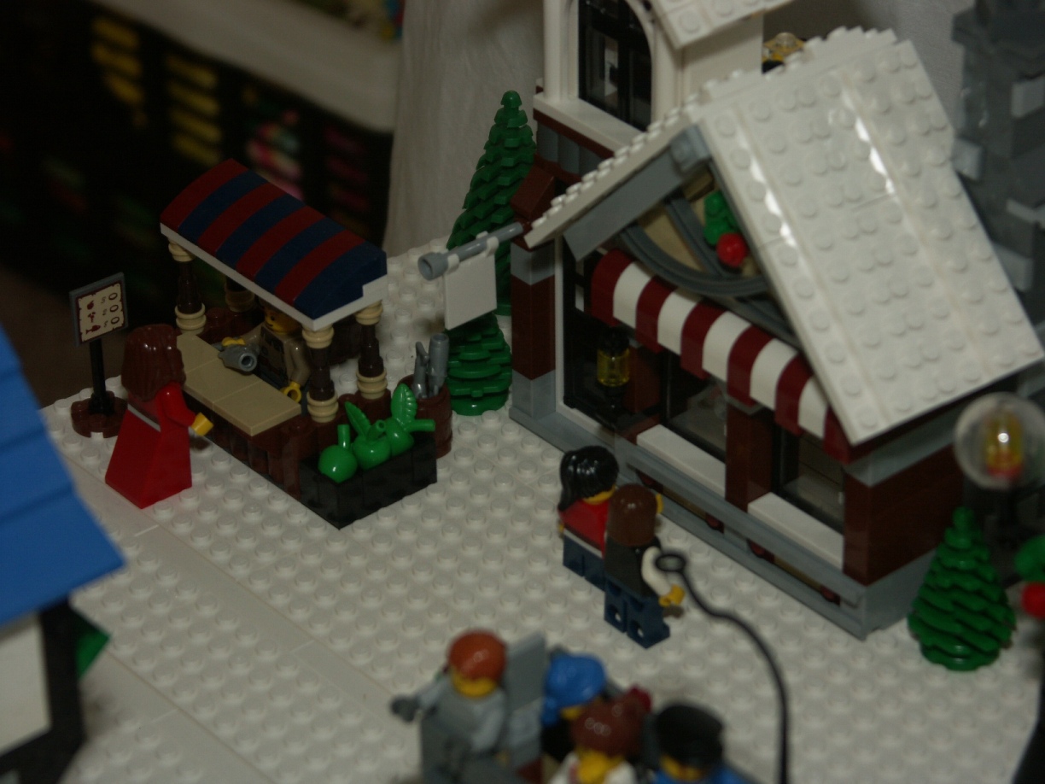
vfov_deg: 12.6
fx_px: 3562
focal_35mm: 118
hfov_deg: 16.7
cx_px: 522
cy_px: 392
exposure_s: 1/100
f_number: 3.2
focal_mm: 30.08
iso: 100
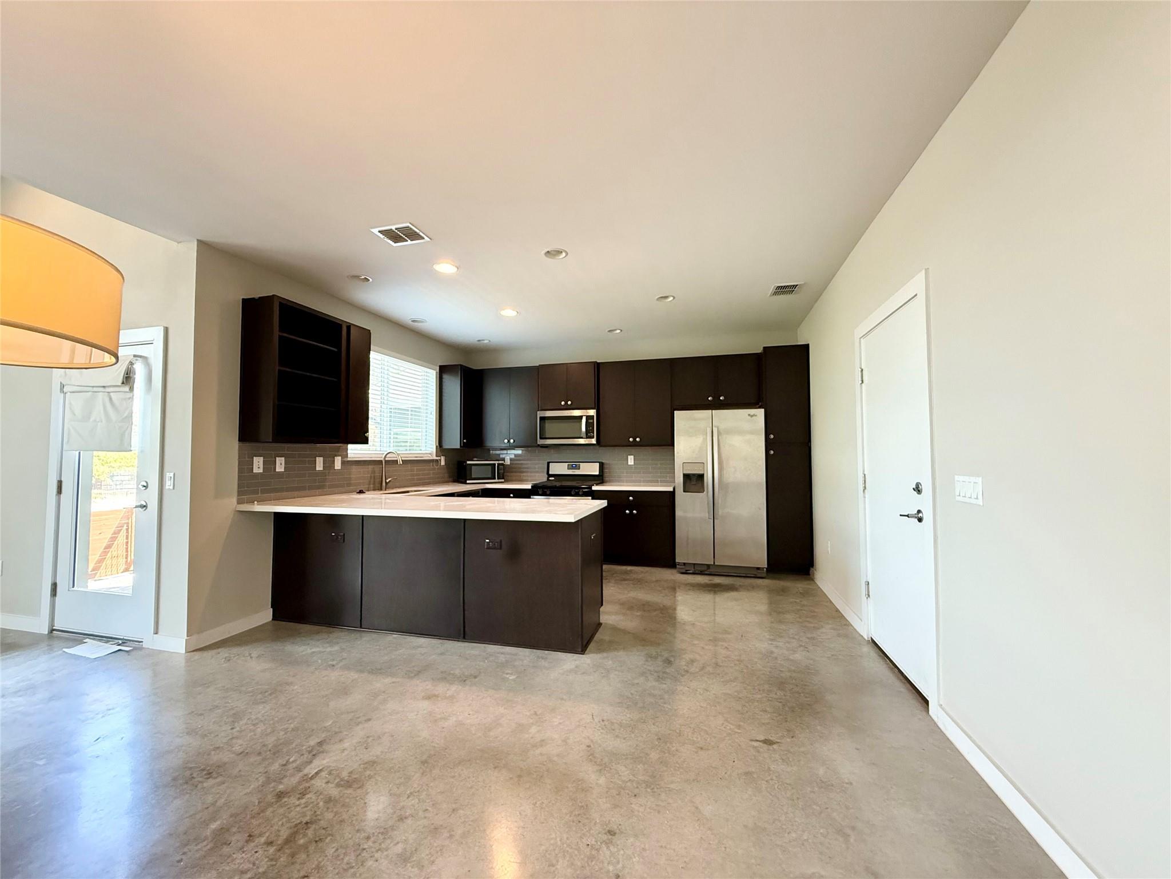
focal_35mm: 14
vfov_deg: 85.7
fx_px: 474
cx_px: 586
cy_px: 440
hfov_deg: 102.1
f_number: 2.2
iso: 500
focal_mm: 2.22
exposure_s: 1/120
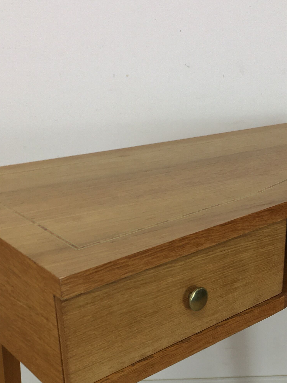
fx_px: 652
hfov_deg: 24.7
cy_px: 354
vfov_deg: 31.0
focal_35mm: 59
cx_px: 185
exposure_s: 1/33
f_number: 2.2
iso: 40
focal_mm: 4.15
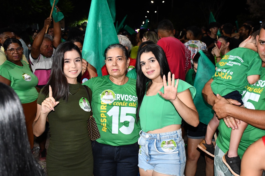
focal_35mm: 45
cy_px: 88
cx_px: 132
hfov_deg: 43.6
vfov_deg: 29.9
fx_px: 331
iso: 1600
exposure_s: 1/60
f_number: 4
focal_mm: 30
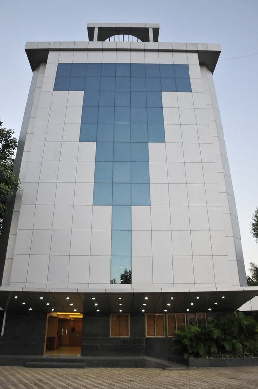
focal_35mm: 27
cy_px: 194
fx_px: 291
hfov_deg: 47.8
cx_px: 129
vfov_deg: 67.5
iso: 800
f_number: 5
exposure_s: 1/125
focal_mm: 18
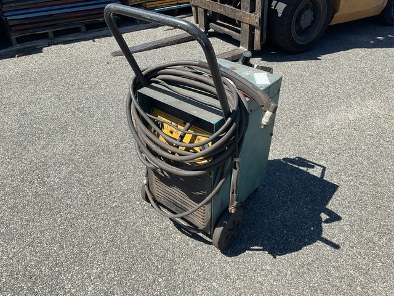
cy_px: 148
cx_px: 197
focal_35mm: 29
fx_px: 330
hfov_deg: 61.7
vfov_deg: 48.2
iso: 16
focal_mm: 3
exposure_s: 1/1311
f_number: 1.8
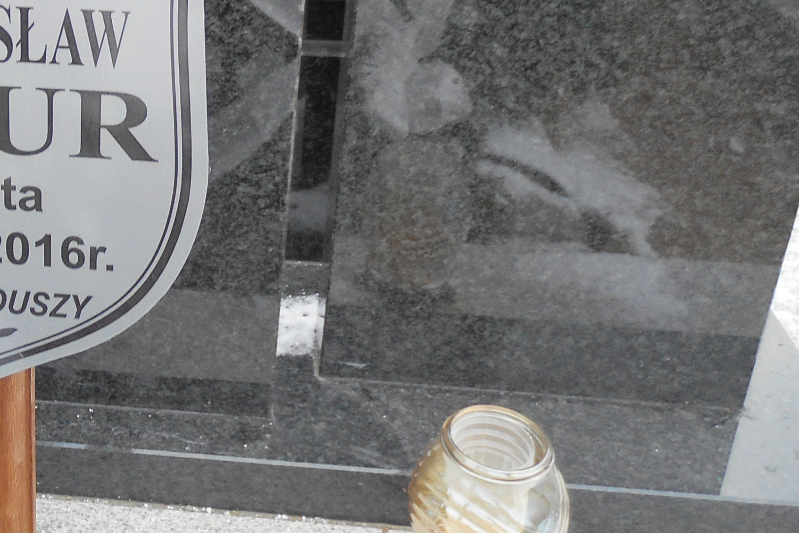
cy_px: 51
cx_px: -10
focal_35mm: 56
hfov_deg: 32.6
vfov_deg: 23.5
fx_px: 1243
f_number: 3.5
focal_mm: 4.5
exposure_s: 1/30
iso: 110
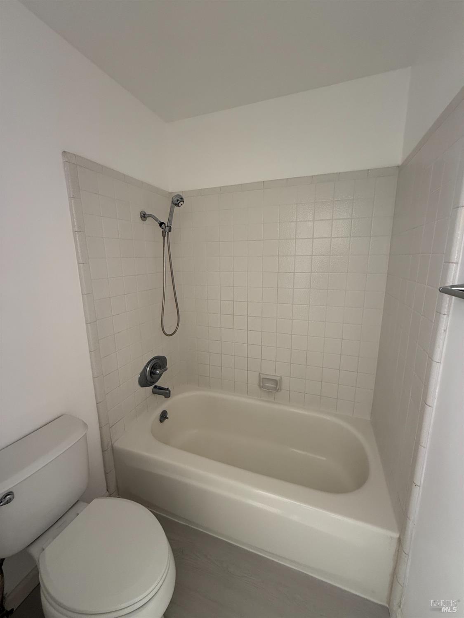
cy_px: 309
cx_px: 232
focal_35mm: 14
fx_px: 250
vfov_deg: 102.1
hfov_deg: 85.7
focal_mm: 2.22
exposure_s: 1/60
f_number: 2.2
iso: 160
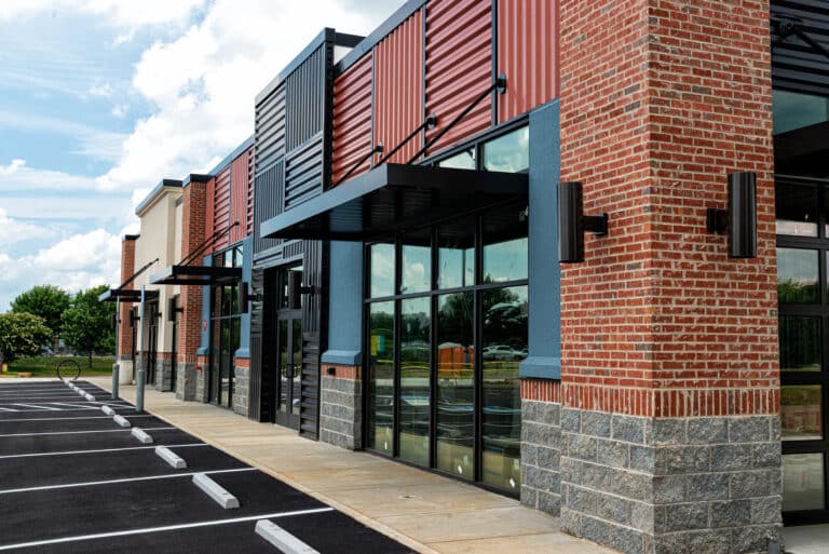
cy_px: 277
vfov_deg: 35.1
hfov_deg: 50.7
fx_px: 876
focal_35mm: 38
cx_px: 414
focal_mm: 38
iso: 800
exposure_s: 1/350
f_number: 9.5
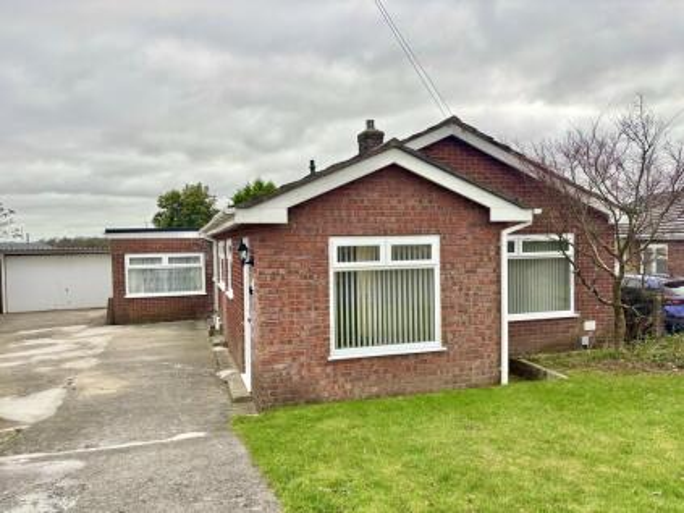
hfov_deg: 67.3
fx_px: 514
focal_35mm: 26
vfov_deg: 53.0
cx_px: 342
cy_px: 256
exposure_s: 1/221
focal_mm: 5.96
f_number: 1.6
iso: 40
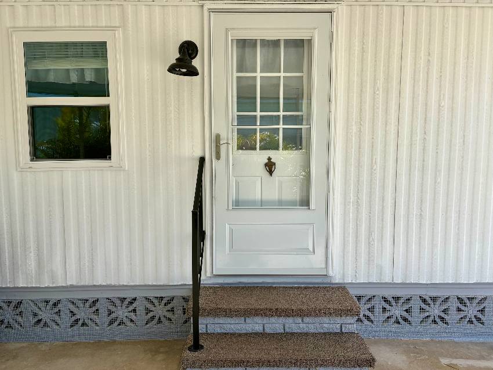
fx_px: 370
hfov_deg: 67.3
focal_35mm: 26
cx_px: 246
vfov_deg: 53.0
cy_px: 185
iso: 50
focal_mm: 5.96
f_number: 1.6
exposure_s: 1/1420
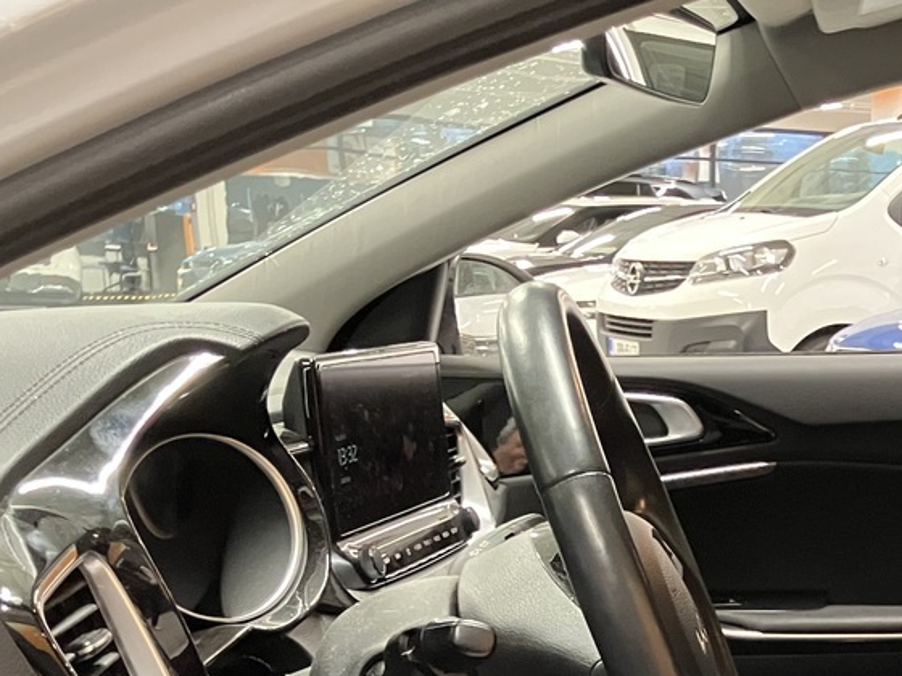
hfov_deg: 25.6
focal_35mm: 72
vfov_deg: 19.0
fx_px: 1876
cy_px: 866
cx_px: 915
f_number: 1.8
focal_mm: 3.99
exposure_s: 1/25
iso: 320
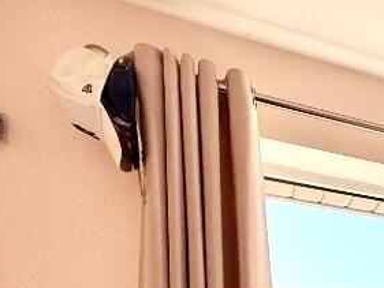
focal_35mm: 51
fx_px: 566
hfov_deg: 24.6
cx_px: 629
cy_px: 435
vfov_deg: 23.0
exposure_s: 1/631
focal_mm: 2.22
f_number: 2.2
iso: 64
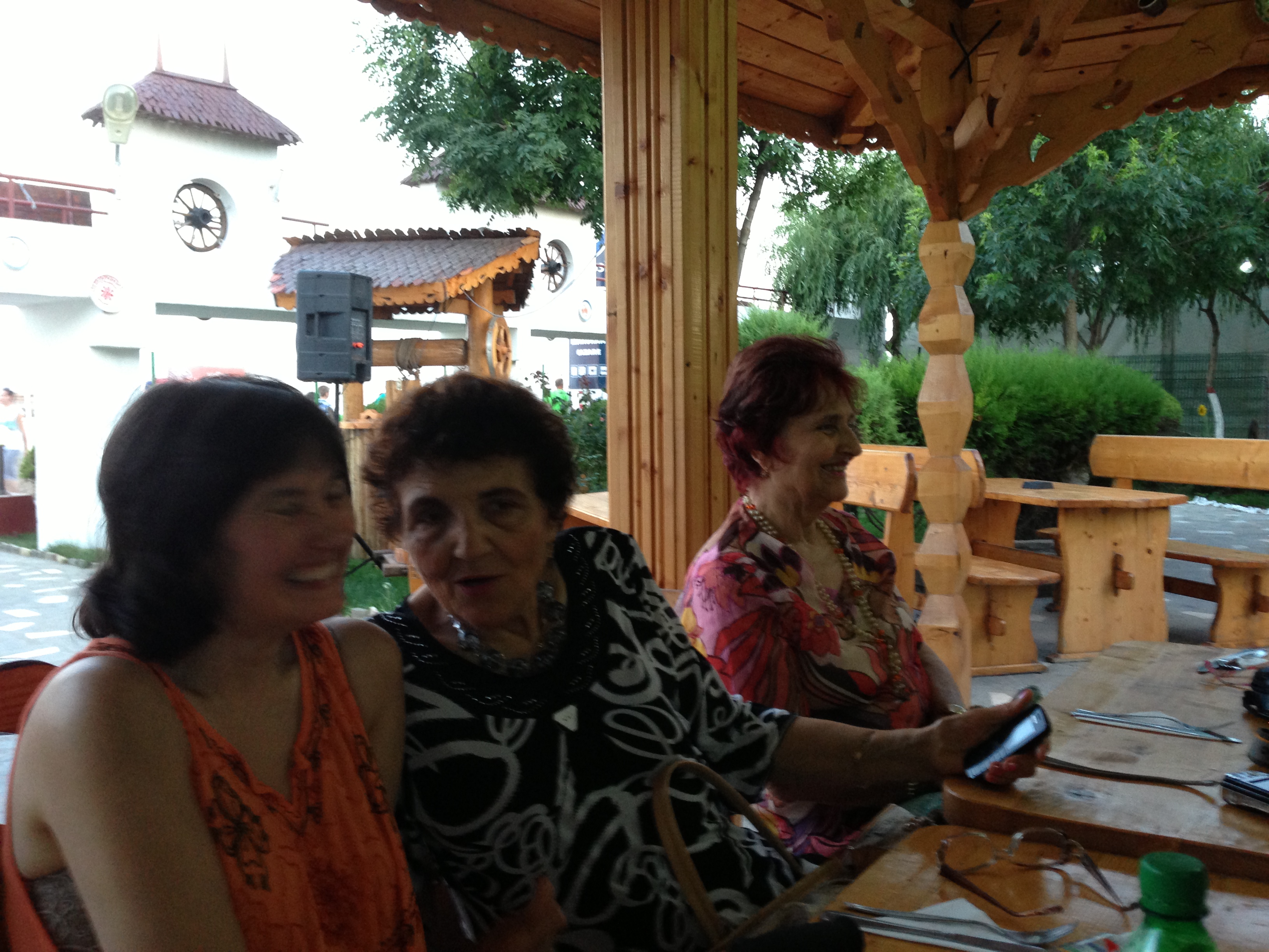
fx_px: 1210
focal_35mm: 33
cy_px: 476
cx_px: 634
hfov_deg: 55.4
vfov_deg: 42.9
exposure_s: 1/20
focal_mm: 4.13
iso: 160
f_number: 2.4
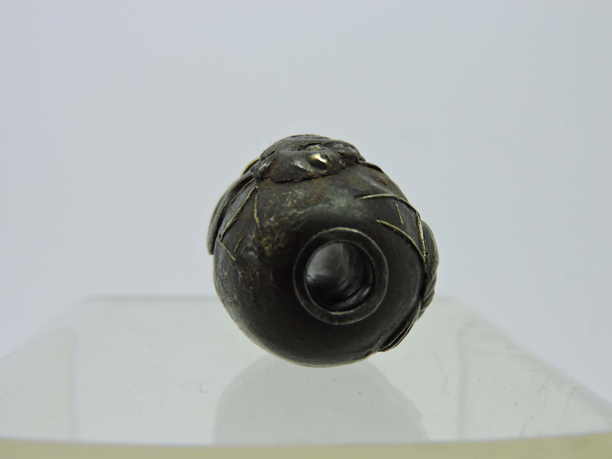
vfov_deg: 32.2
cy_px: 230
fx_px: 796
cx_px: 306
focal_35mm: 45
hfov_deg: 42.1
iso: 125
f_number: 4
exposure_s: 1/30
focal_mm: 8.1
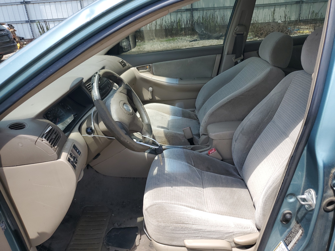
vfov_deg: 53.1
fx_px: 252
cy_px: 126
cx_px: 168
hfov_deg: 67.3
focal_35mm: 26
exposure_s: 1/909
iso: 50
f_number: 1.5
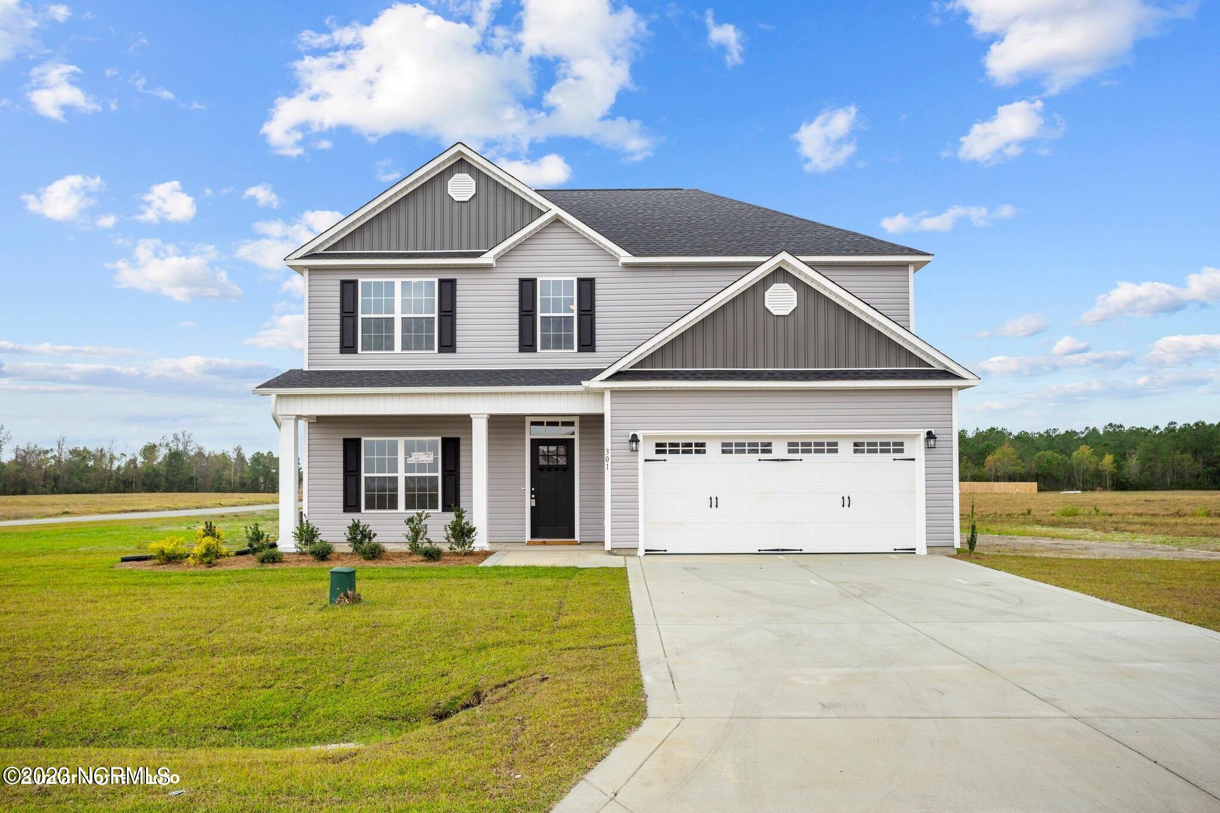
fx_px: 983
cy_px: 406
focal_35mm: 29
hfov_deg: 63.7
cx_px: 610
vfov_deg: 45.0
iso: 160
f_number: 8
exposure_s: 1/320
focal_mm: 29
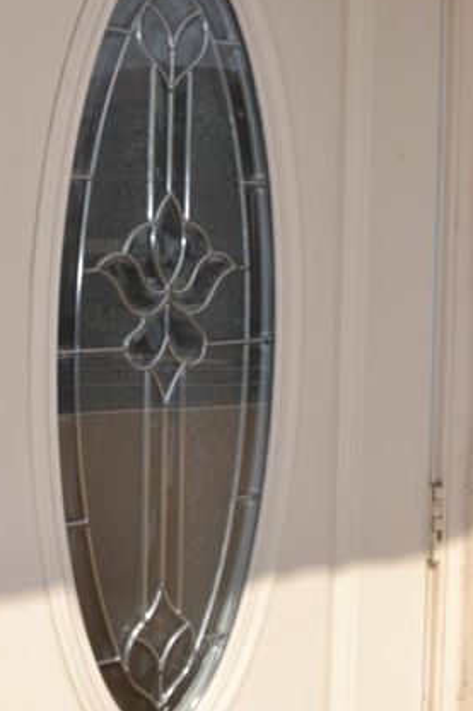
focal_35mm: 65
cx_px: 108
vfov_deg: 30.8
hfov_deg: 20.7
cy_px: 262
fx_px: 1282
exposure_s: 1/200
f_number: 13
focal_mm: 24
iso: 100
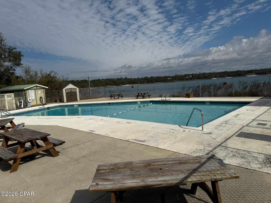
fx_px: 188
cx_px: 136
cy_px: 102
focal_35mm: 24
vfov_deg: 56.8
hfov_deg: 71.6
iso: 50
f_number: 1.78
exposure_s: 1/12346
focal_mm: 6.76
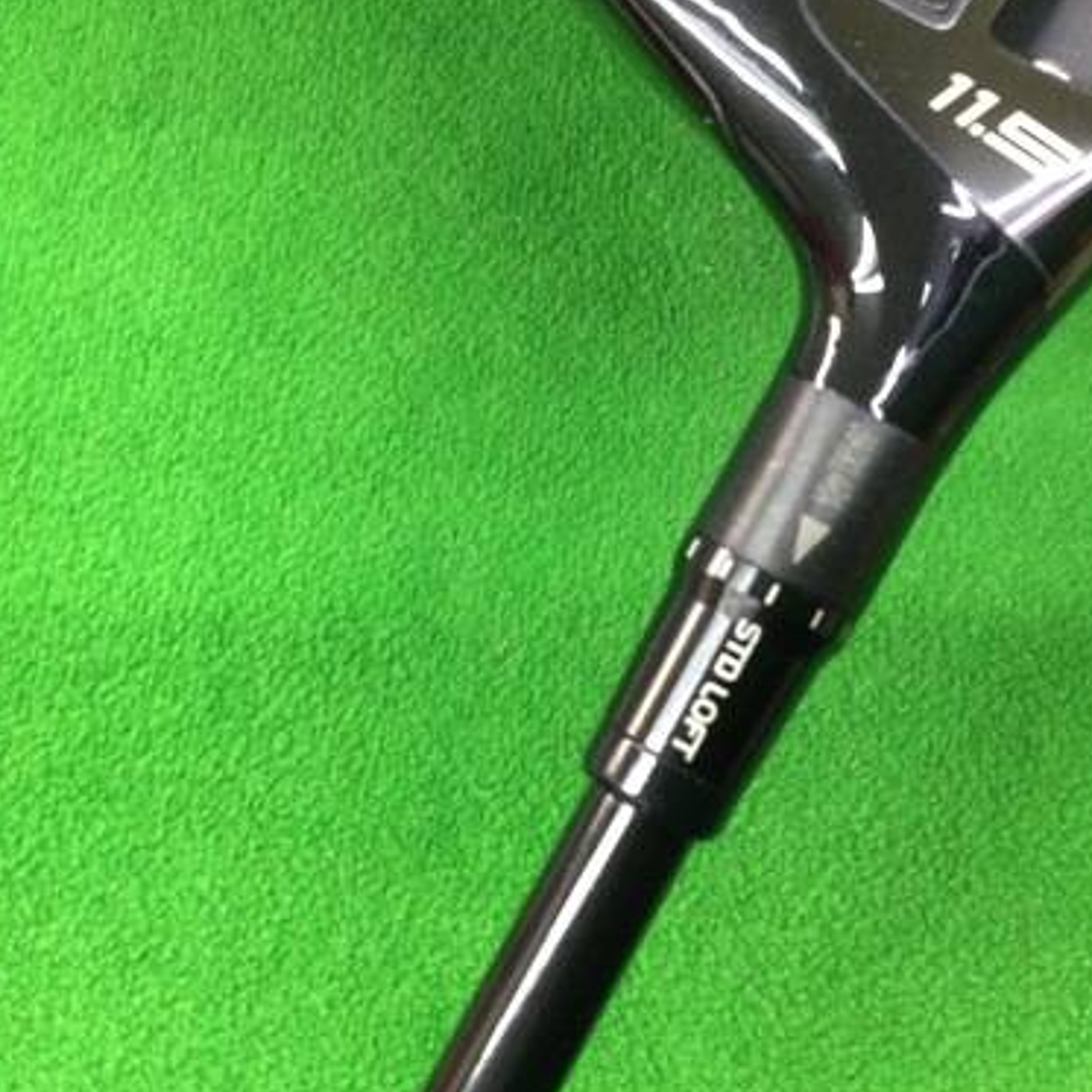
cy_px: 451
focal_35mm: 47
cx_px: 714
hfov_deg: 35.8
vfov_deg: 36.0
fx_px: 1677
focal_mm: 3.3
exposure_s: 1/24
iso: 200
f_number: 2.4
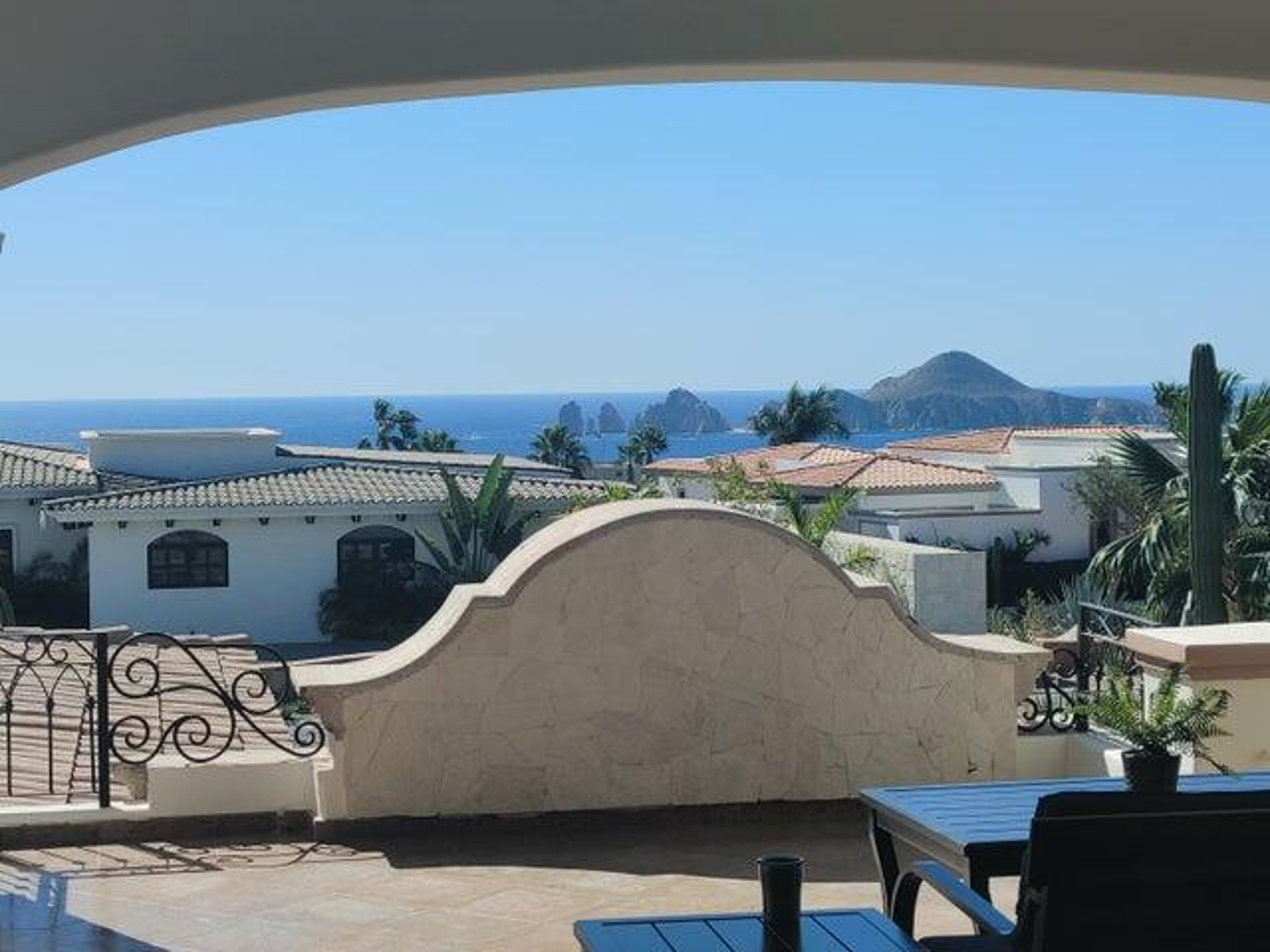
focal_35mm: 65
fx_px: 2385
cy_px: 476
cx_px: 635
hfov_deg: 29.8
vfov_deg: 22.6
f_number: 1.8
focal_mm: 5.58
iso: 50
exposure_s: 1/1887
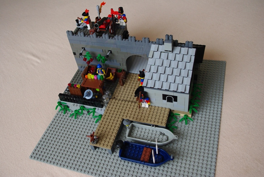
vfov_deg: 37.0
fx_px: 264
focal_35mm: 36
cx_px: 132
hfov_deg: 53.1
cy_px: 88
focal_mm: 24.38
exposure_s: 1/60
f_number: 5.6
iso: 800
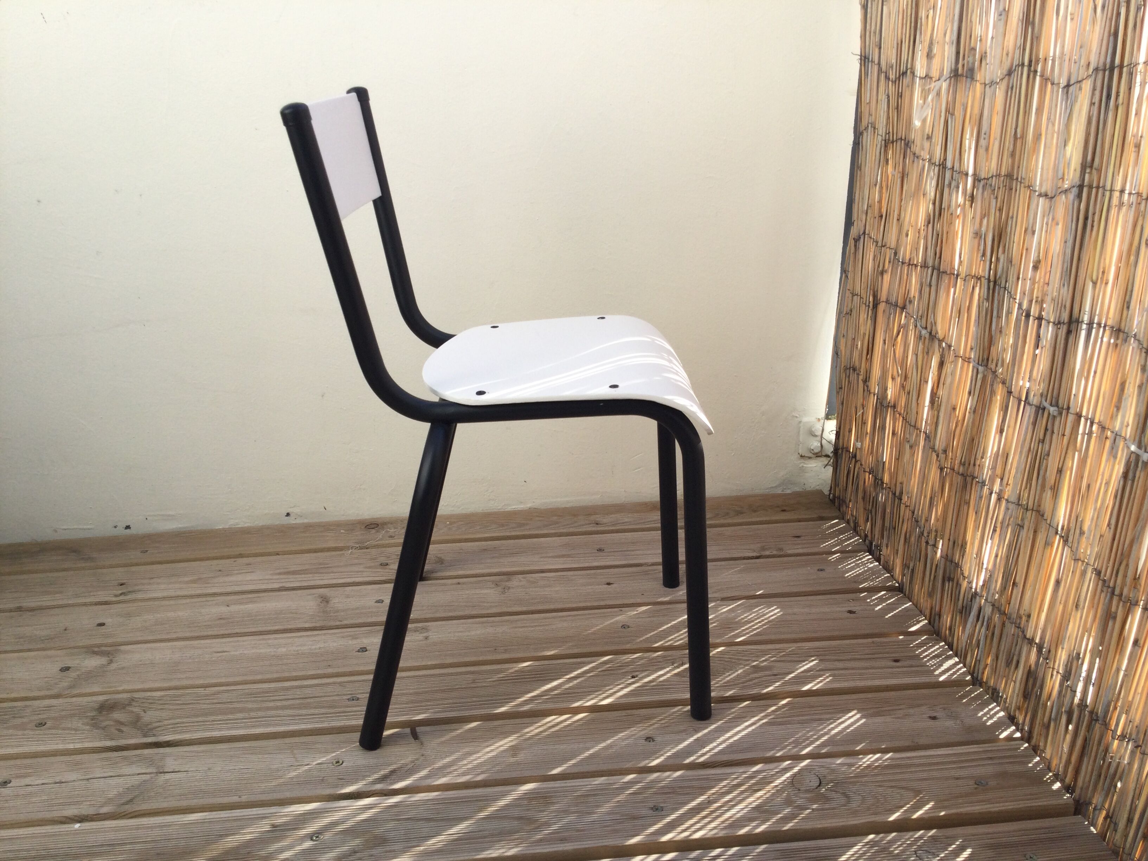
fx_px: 1028
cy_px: 430
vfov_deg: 45.4
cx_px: 574
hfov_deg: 58.4
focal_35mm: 31
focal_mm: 3.3
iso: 25
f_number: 2.4
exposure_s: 1/227
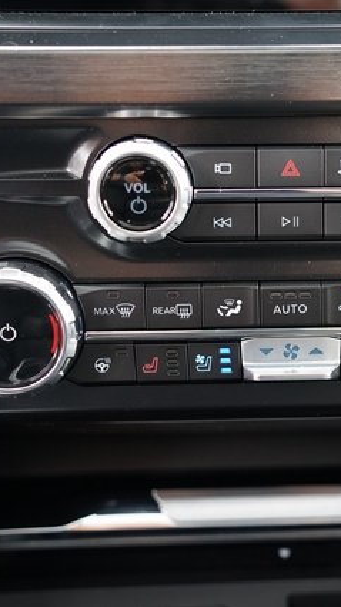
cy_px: 304
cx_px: 283
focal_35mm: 60
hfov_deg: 19.8
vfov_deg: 34.9
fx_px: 965
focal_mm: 38
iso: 1600
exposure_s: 1/160
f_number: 3.2
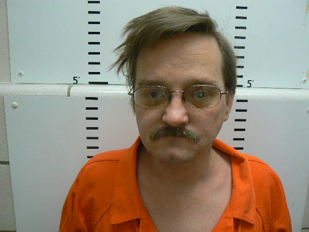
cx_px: 154
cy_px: 116
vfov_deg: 39.7
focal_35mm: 36
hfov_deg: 51.4
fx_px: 321
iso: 200
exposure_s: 1/30
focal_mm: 6
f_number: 2.8
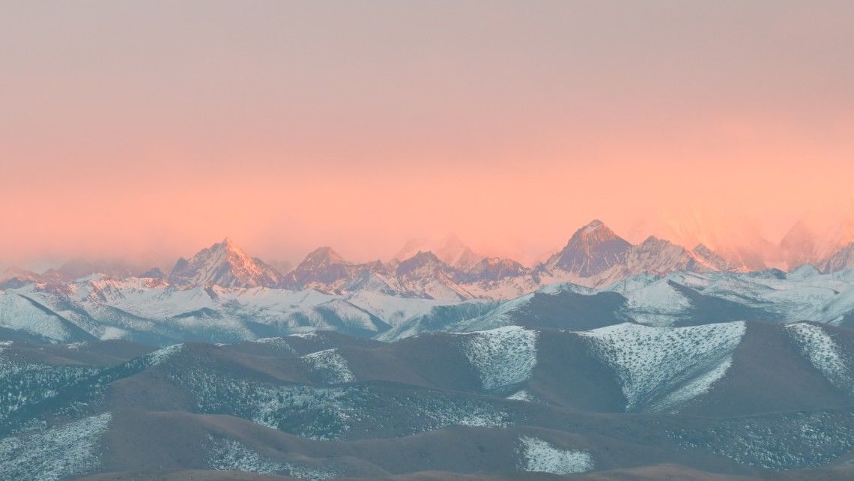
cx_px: 447
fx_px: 3873
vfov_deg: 7.1
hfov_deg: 12.6
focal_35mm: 171
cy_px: 329
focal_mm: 89
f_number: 6.3
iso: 720
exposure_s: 1/100
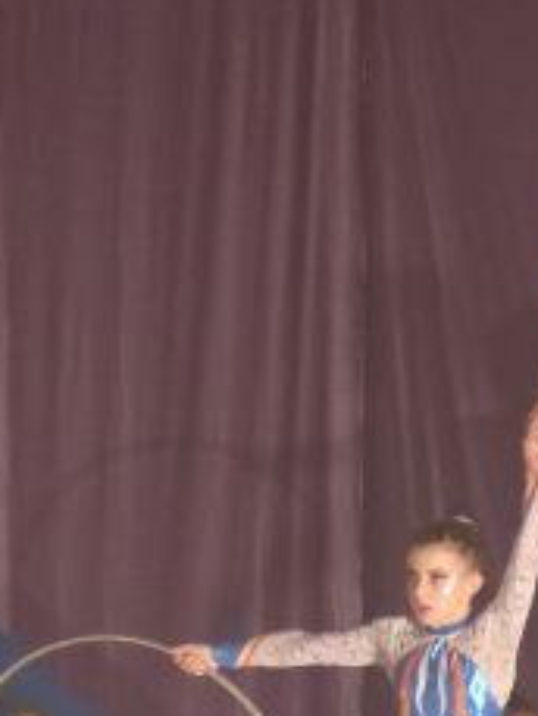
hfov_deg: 2.3
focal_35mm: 649
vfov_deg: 3.1
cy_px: 566
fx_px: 13436
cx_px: 464
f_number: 2.8
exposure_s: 1/100
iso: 800
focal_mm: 53.4
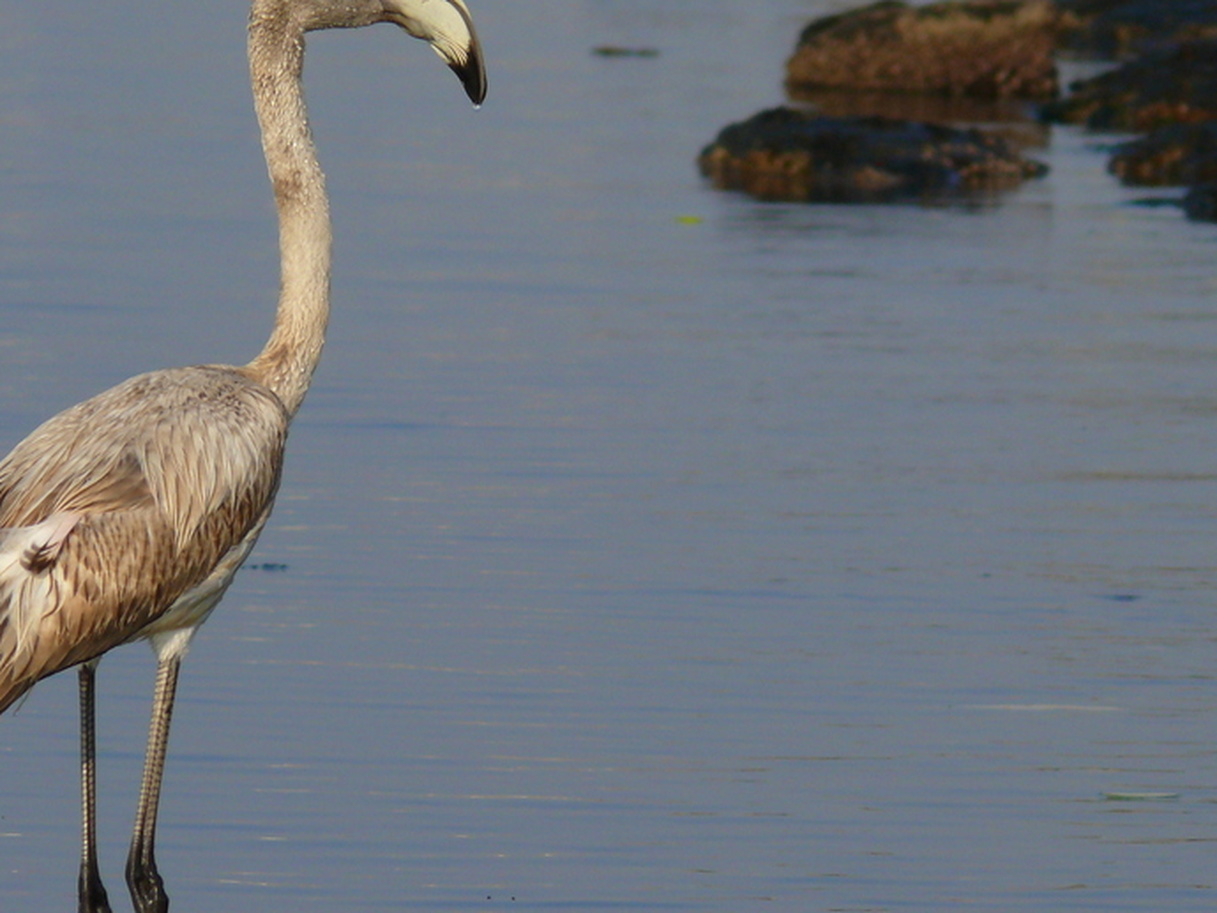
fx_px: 25704
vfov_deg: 2.0
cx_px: 459
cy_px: 438
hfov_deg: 2.7
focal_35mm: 731
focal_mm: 88.8
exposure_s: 1/800
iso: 100
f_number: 5.6
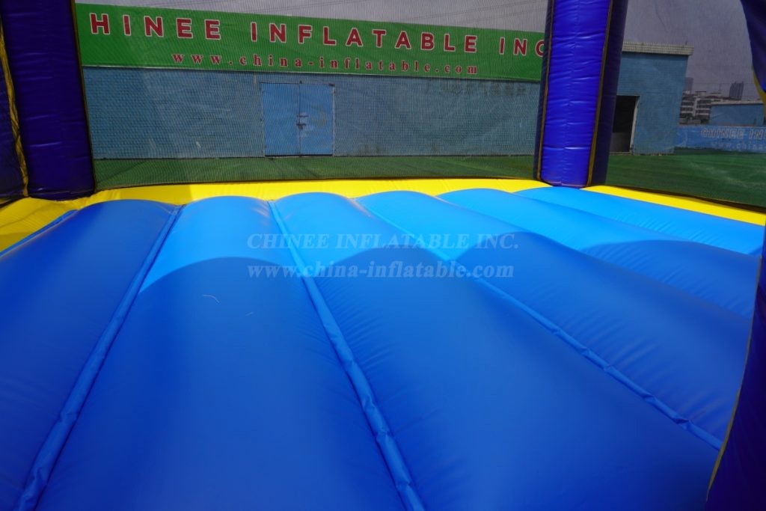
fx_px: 511
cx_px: 383
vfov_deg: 53.1
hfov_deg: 73.7
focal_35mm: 24
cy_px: 256
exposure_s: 1/250
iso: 100
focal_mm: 16
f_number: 10
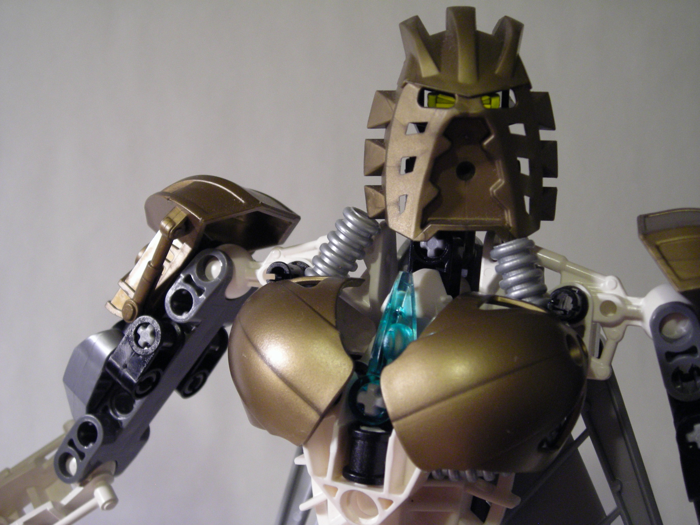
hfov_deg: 40.4
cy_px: 262
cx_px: 350
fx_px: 950
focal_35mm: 47
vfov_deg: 30.9
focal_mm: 7.8
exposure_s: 1/4.3
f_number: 3.4
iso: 200
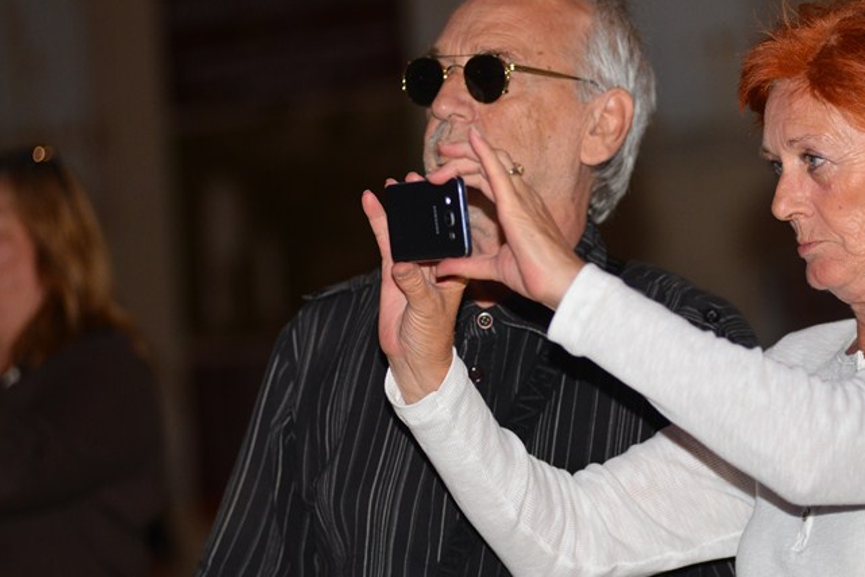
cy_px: 240
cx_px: 686
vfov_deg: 7.7
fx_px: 4303
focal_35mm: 179
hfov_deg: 11.4
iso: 800
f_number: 3.2
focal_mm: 112
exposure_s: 1/125
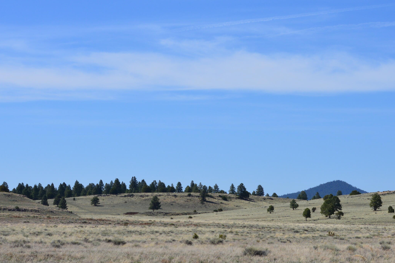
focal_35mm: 120
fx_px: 1314
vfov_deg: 11.4
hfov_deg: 17.1
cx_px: 236
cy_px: 190
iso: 280
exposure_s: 1/500
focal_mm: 55
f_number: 11
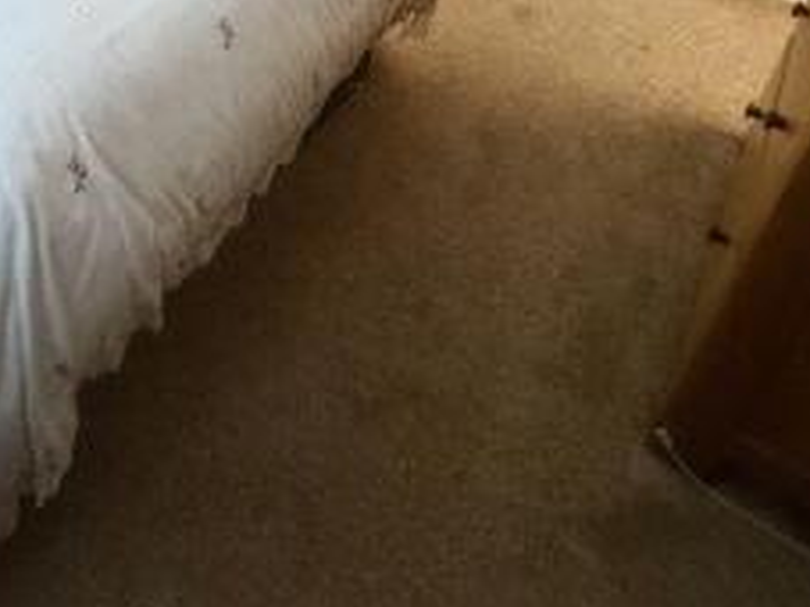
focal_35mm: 36
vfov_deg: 32.1
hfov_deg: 44.6
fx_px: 842
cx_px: 23
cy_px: -141
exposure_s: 1/99
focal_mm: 2.22
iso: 250
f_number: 2.2
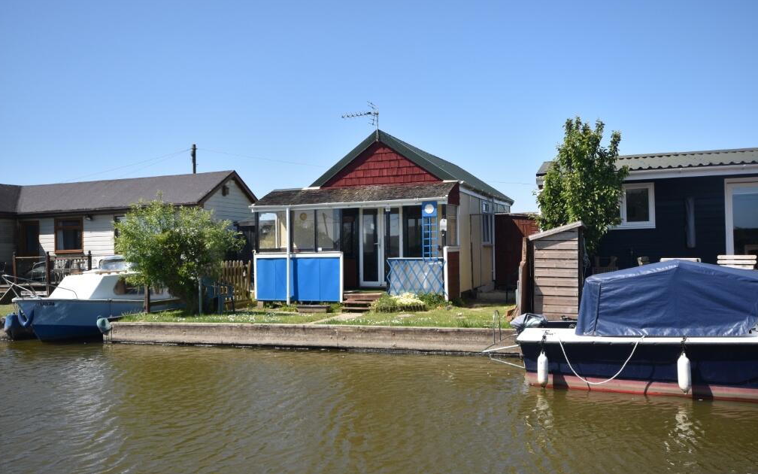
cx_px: 378
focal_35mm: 31
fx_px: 640
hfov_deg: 61.2
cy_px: 241
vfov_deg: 40.6
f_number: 9
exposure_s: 1/320
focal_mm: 20
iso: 200
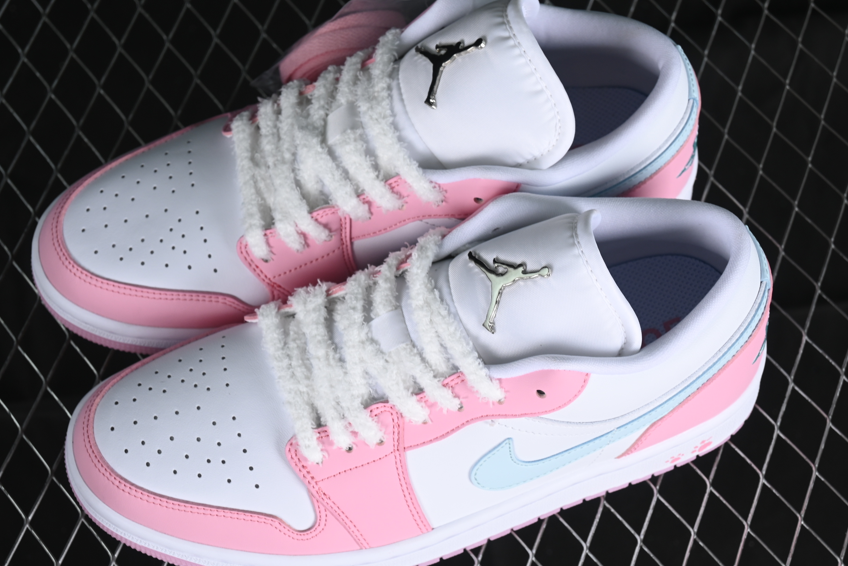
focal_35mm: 87
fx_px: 2049
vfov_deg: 15.7
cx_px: 401
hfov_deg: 23.4
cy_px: 277
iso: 160
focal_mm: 50
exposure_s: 1/80
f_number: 7.1
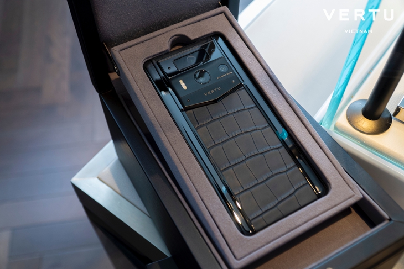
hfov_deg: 53.1
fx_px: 404
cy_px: 134
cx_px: 202
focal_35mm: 36
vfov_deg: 36.9
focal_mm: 24
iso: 1600
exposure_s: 1/200
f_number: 4
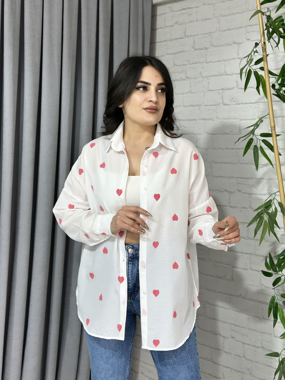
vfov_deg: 39.7
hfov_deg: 30.3
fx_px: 527
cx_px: 142
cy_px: 190
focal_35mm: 48
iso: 64
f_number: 1.78
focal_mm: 6.86
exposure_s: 1/100
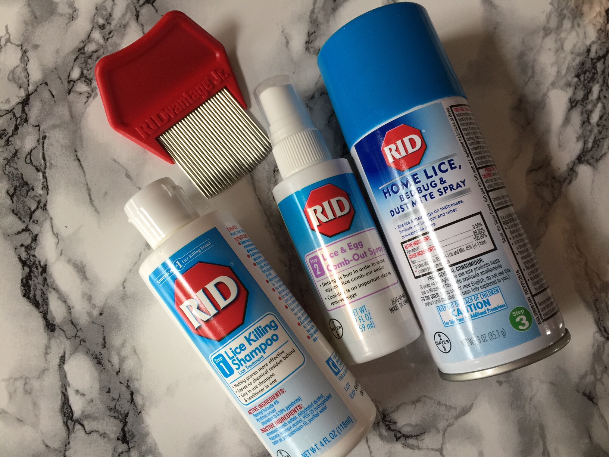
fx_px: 510
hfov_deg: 61.7
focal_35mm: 29
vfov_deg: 48.2
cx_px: 304
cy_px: 228
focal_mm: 4.15
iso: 32
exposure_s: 1/15
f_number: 2.2
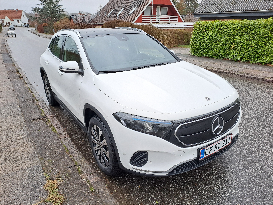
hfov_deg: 69.4
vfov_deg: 54.9
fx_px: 197
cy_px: 102
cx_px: 136
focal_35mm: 25
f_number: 1.8
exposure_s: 1/60
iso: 32
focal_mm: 4.65
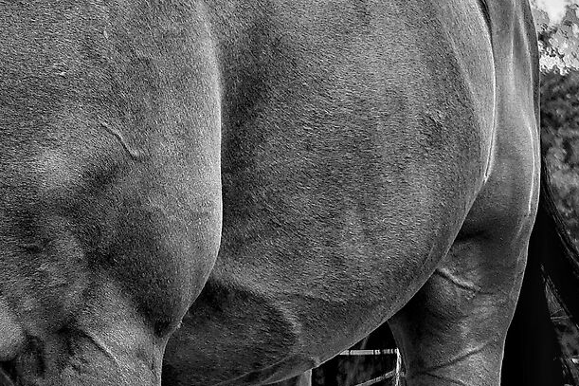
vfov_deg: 8.5
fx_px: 2589
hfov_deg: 12.5
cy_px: 201
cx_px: -91
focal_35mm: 161
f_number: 7.1
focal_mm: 41
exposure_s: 1/320
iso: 320
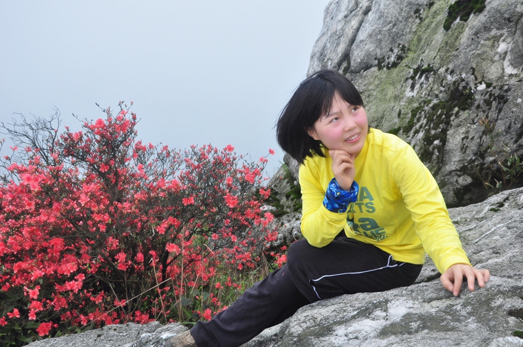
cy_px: 174
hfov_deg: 37.9
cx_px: 262
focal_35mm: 52
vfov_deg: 25.7
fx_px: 762
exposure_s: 1/160
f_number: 8
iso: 320
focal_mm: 35
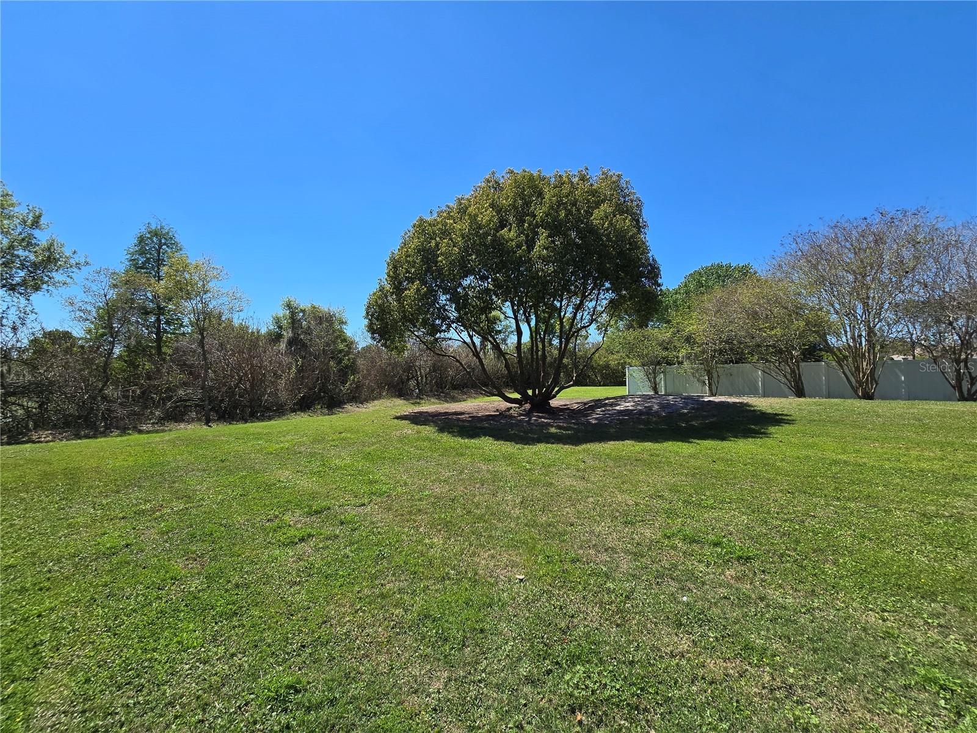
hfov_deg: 106.2
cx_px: 488
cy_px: 366
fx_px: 367
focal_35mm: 13
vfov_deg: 89.9
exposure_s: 1/2283
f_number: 2.2
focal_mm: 2.2
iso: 50
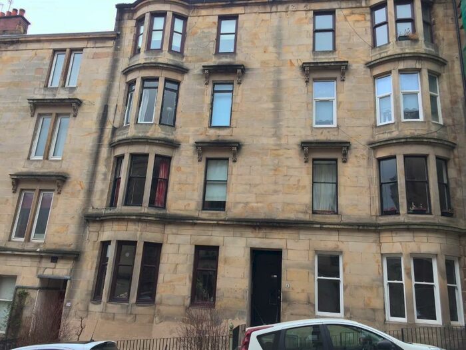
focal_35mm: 29
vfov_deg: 48.2
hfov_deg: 61.7
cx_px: 233
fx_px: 390
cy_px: 175
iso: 32
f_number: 2.2
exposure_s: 1/120
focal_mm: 4.15
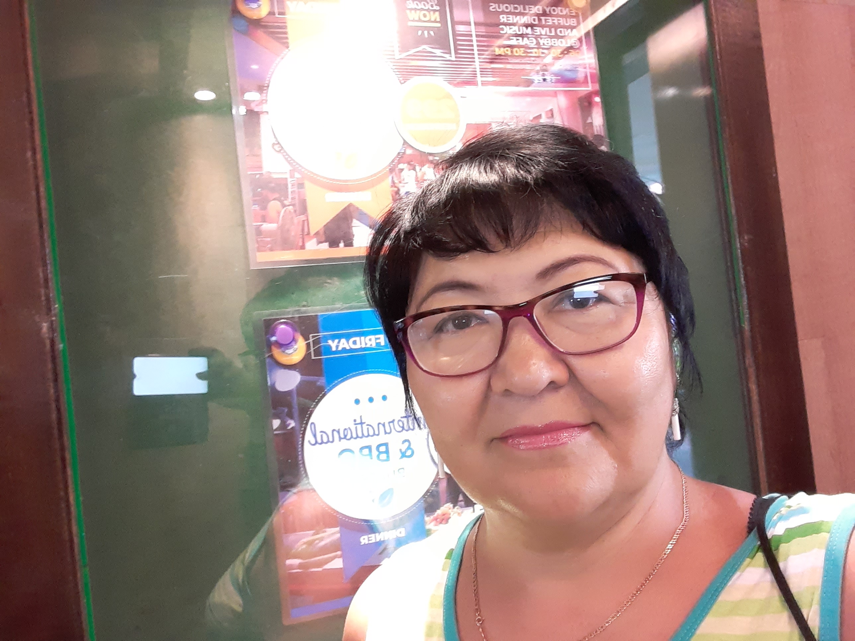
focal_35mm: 32
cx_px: 428
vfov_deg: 44.2
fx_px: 790
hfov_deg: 56.8
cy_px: 320
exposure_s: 1/17
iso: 400
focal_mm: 2.66
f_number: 2
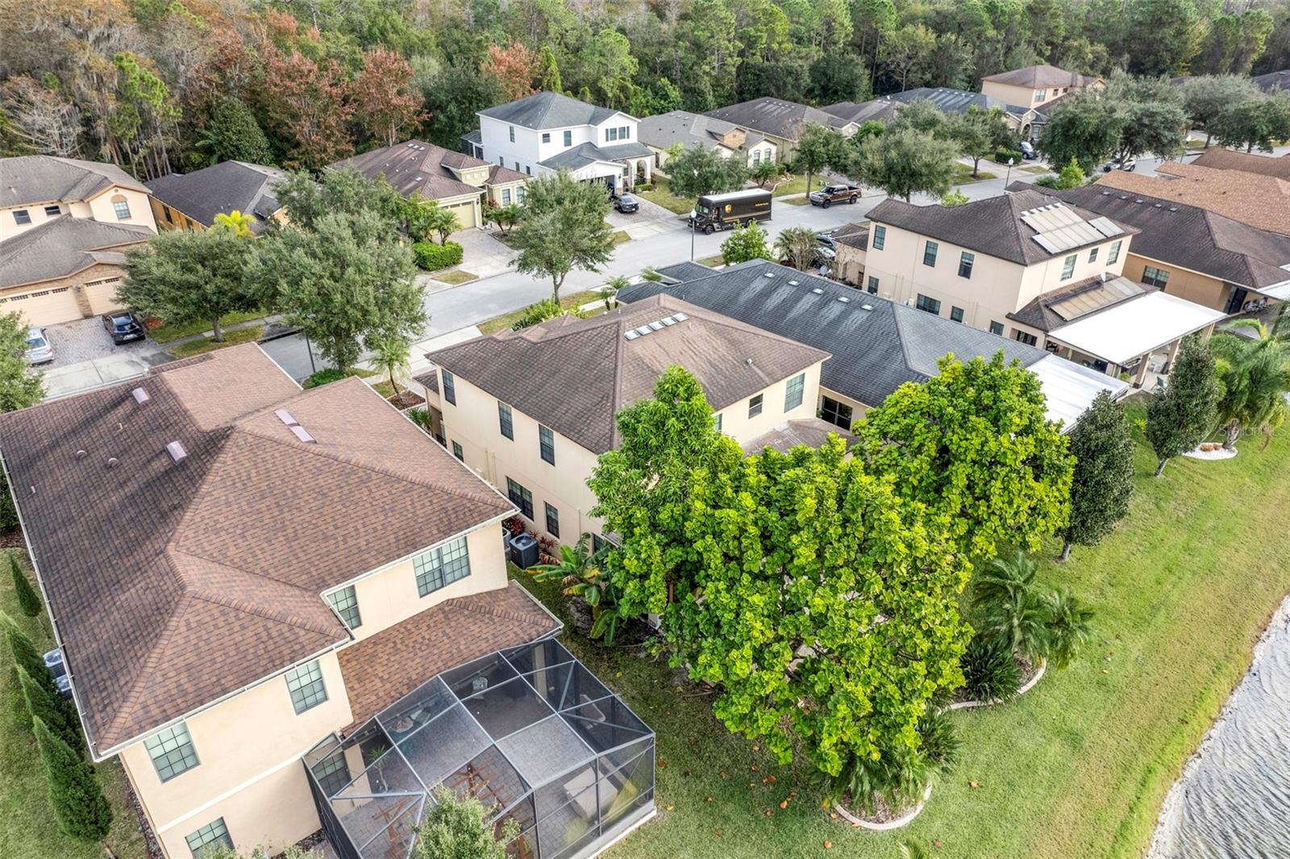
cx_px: 645
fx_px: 788
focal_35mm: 22
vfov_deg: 57.2
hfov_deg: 78.6
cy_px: 430
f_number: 2.8
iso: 120
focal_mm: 8.38
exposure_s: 1/90
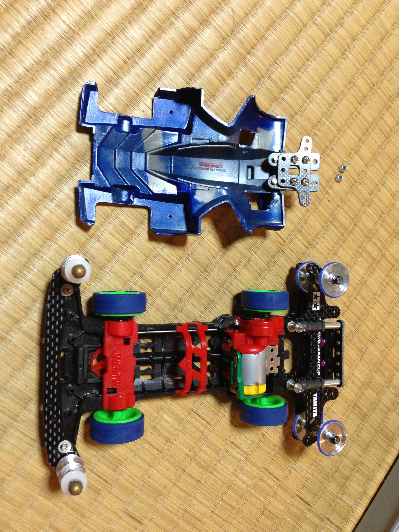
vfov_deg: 55.4
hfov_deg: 42.9
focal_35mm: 33
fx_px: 507
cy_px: 266
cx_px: 200
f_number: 2.4
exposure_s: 1/20
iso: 250
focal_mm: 4.13
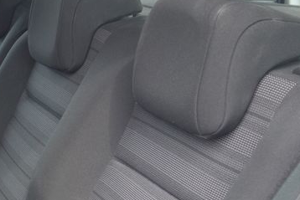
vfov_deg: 16.8
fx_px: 667
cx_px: -105
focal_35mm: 80
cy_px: 182
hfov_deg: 22.3
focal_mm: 10.4
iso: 125
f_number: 2.5
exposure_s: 1/100
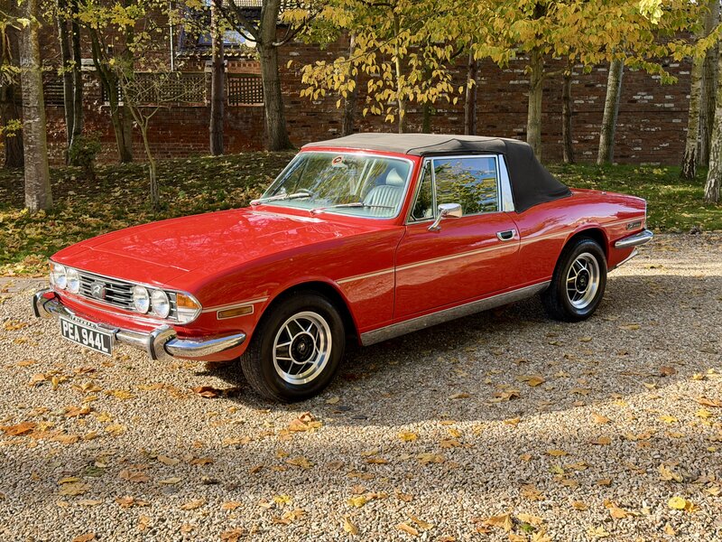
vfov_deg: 30.3
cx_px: 361
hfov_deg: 39.7
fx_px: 1001
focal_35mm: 48
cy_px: 271
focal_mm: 6.76
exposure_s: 1/1167
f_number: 1.78
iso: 100
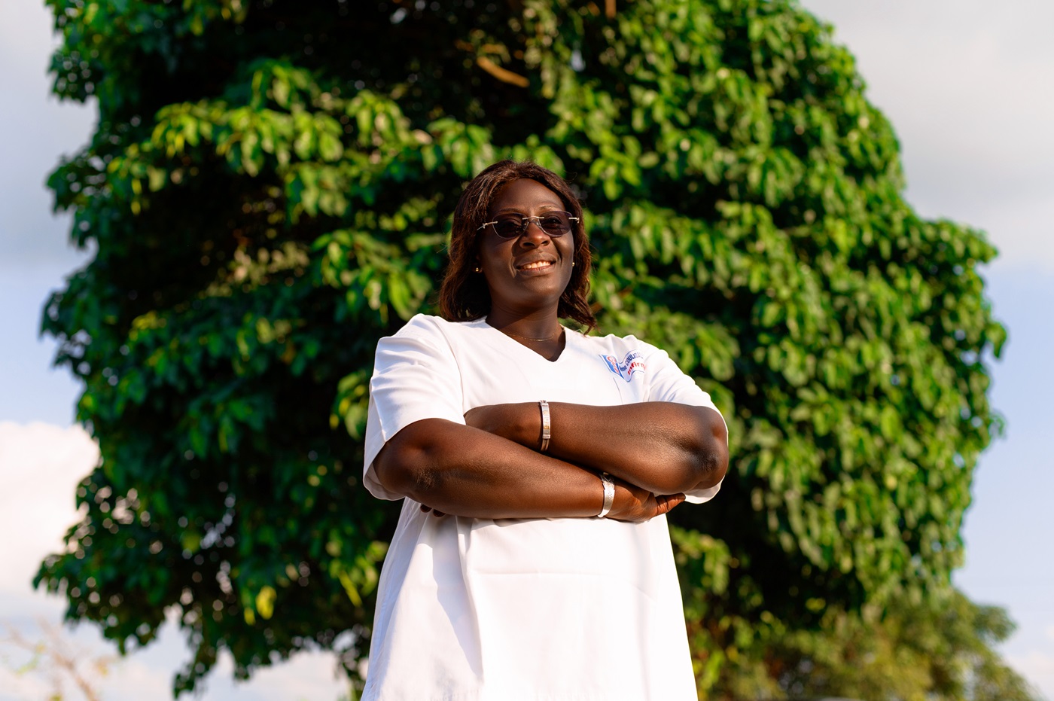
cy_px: 350
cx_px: 527
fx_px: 1463
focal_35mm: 50
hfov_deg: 39.6
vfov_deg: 26.9
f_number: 3.2
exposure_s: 1/1000
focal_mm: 50
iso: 100
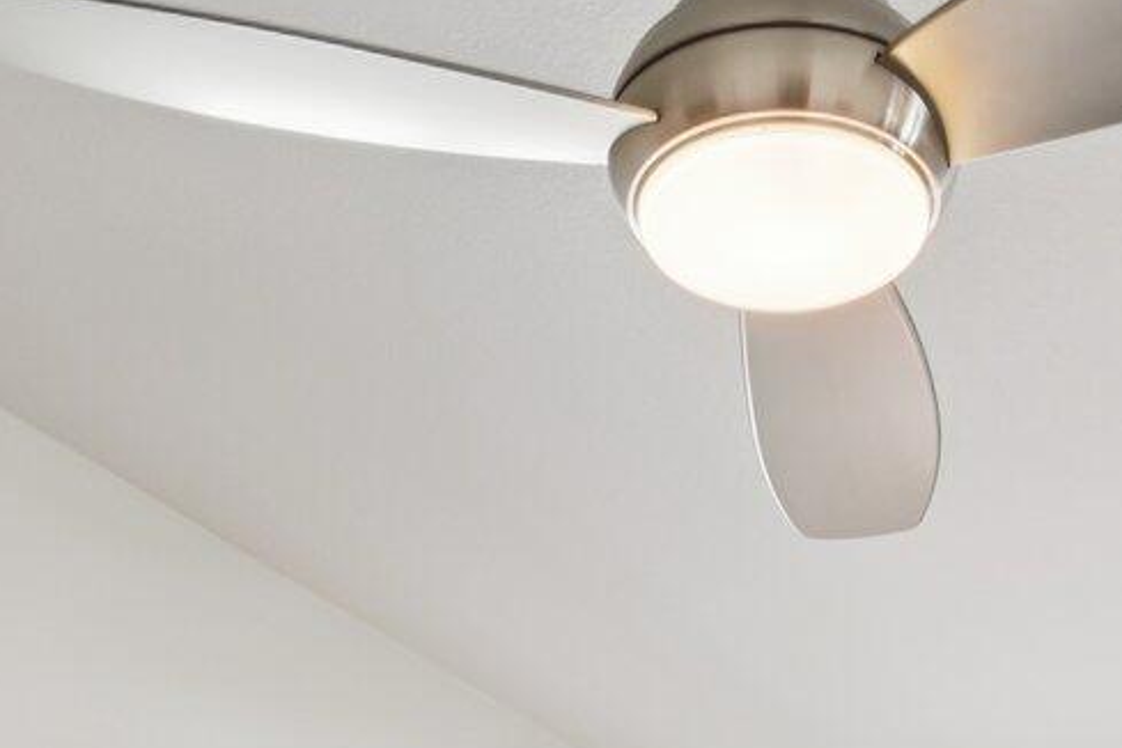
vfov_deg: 16.1
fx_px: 2088
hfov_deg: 29.9
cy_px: 1467
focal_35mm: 67
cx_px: 753
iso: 400
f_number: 7.1
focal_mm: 16
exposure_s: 1/15
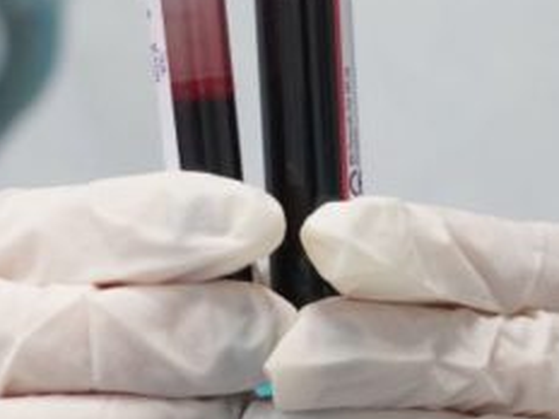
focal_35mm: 185
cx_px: 205
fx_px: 2987
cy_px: 24
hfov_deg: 10.7
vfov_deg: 8.0
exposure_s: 1/125
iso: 1600
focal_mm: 39
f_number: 5
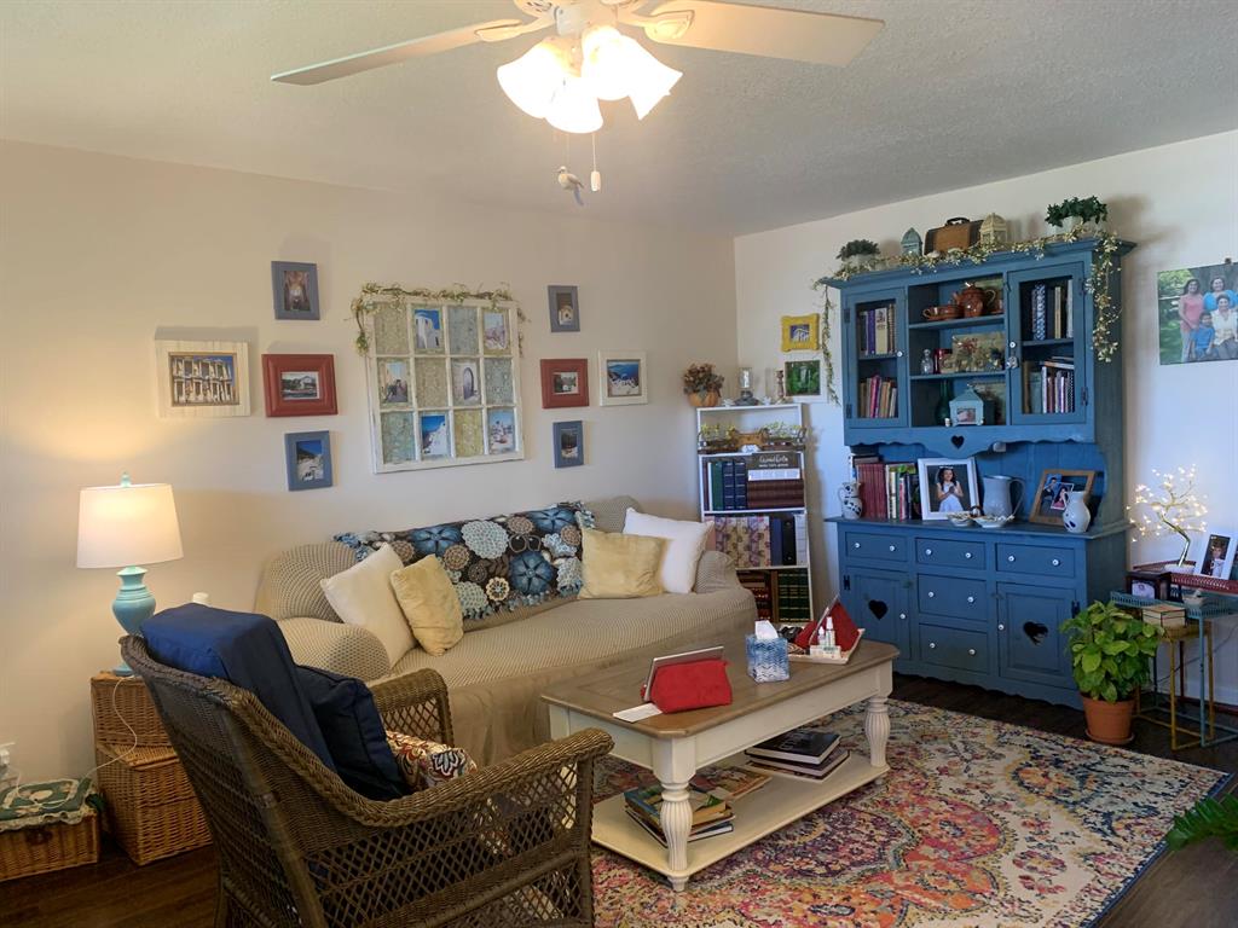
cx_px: 619
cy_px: 464
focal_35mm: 26
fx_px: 930
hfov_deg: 67.3
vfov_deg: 53.1
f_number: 1.8
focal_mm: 4.25
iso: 160
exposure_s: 1/60
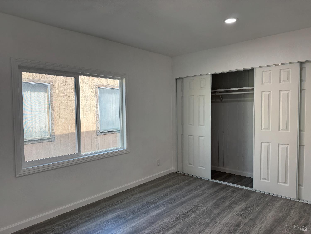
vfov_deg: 56.8
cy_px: 117
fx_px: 216
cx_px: 156
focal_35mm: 24
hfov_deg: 71.6
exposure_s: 1/241
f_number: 1.78
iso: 80
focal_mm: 6.76
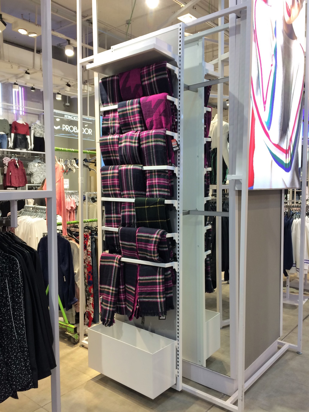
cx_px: 154
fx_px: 345
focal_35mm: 29
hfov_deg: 48.2
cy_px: 206
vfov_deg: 61.7
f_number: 2.2
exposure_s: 1/33
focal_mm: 4.15
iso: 40
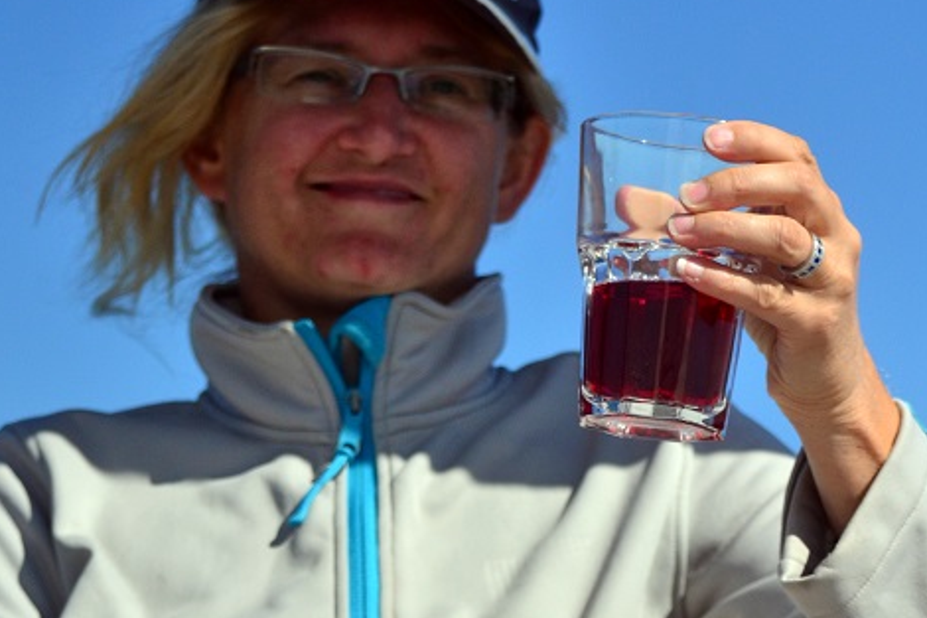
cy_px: 643
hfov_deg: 10.2
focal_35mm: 202
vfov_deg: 6.8
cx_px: 517
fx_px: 5199
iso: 500
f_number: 4.5
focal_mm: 70
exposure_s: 1/8000
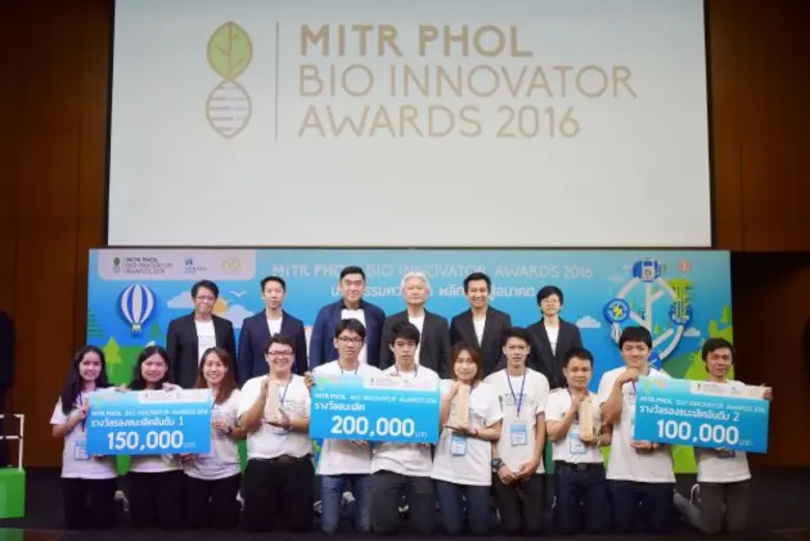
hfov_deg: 50.7
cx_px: 405
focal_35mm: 38
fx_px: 855
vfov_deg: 35.1
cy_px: 270
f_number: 8
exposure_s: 1/200
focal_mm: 38
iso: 1600
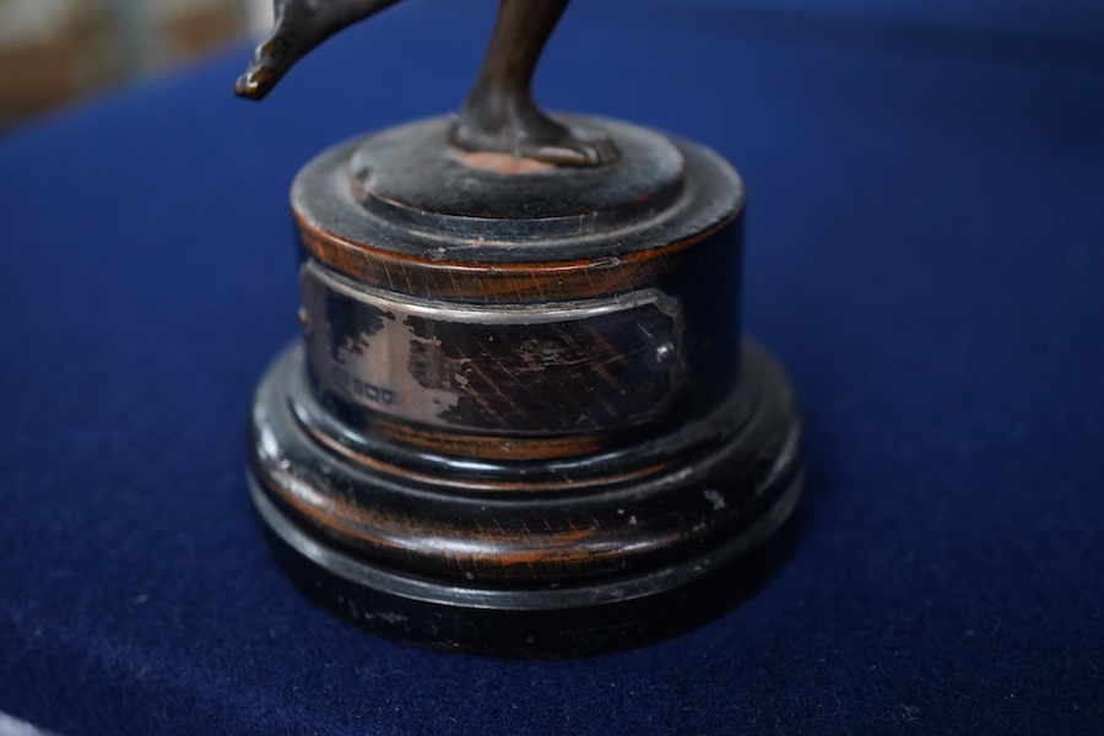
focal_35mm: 45
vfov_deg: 29.9
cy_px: 368
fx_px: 1380
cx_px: 552
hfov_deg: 43.6
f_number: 3.5
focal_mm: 30
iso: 1250
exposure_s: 1/125
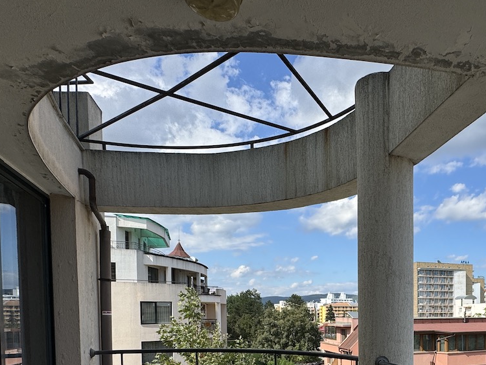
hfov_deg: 59.4
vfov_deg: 45.1
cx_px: 376
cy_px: 330
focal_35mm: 28
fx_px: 393
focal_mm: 2.22
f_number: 2.2
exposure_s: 1/1567
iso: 50
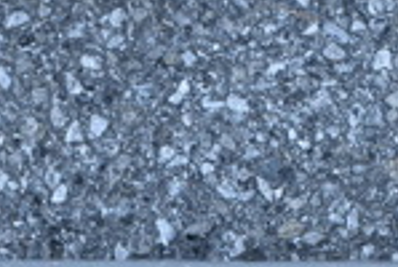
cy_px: 539
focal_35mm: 153
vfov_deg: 8.5
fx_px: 1695
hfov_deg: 13.4
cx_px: 238
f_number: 5
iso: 100
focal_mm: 25
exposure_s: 1/160
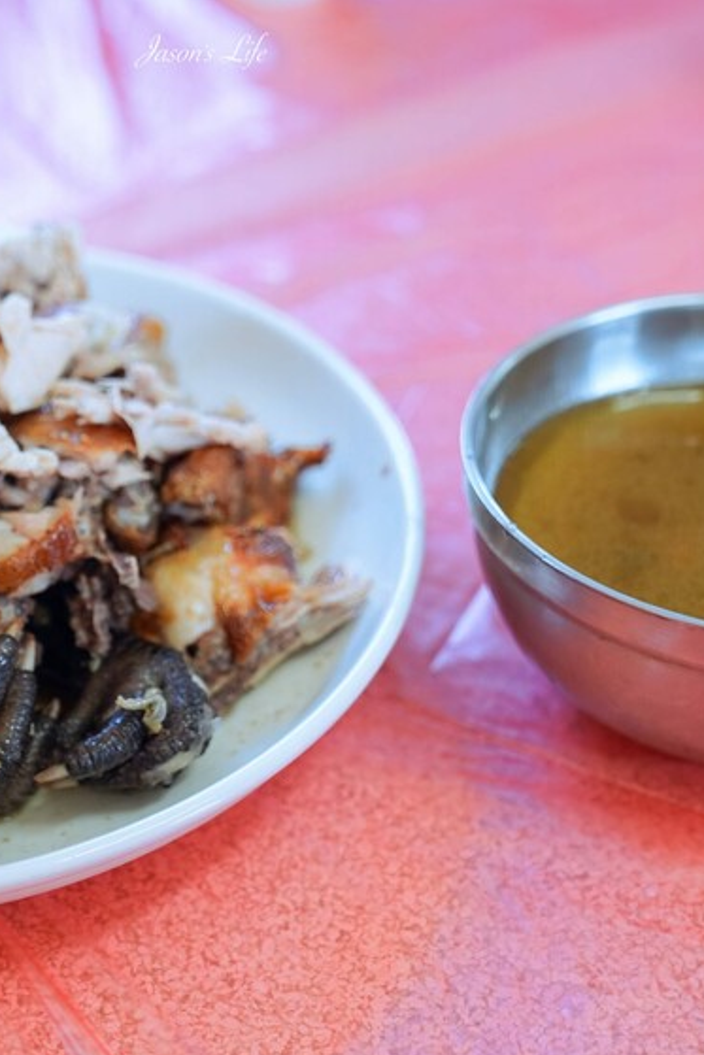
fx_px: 2228
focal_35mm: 76
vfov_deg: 26.6
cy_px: 532
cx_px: 202
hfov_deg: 17.9
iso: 250
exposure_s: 1/50
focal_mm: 50
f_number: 2.8
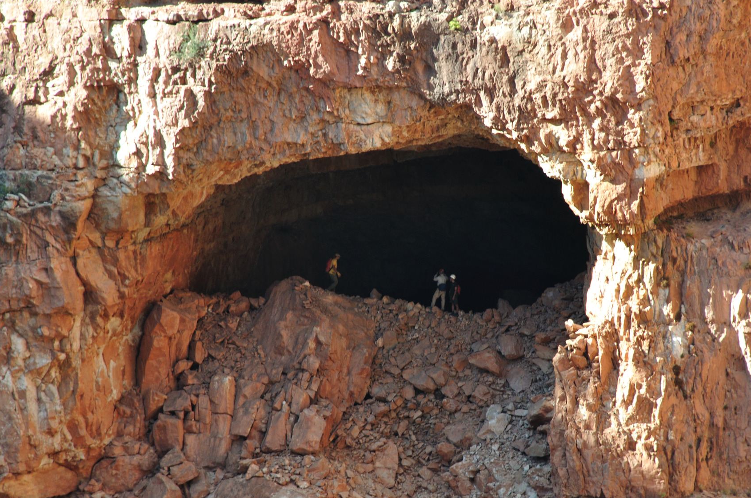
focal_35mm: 240
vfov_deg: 5.7
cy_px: 254
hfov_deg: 8.6
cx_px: 407
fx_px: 4991
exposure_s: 1/125
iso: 400
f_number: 9
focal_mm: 135
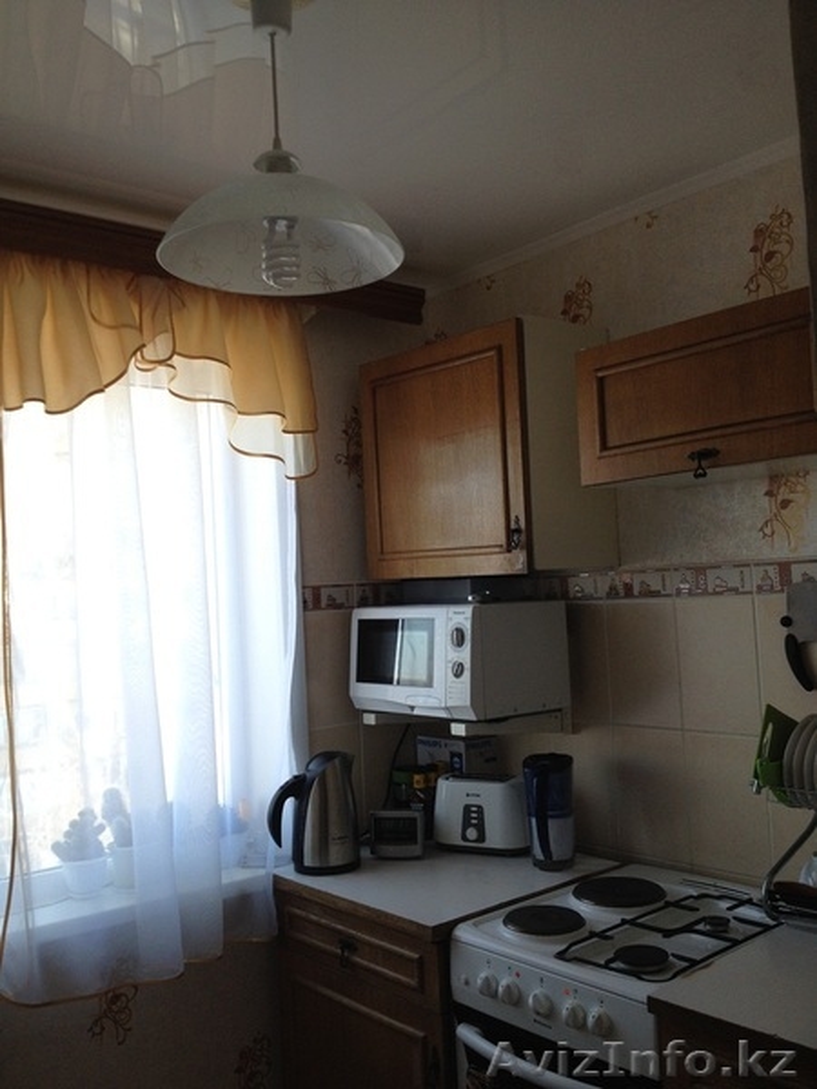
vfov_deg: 52.6
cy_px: 544
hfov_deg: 40.7
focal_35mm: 35
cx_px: 408
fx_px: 1101
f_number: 2.4
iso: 64
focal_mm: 4.28
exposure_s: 1/120
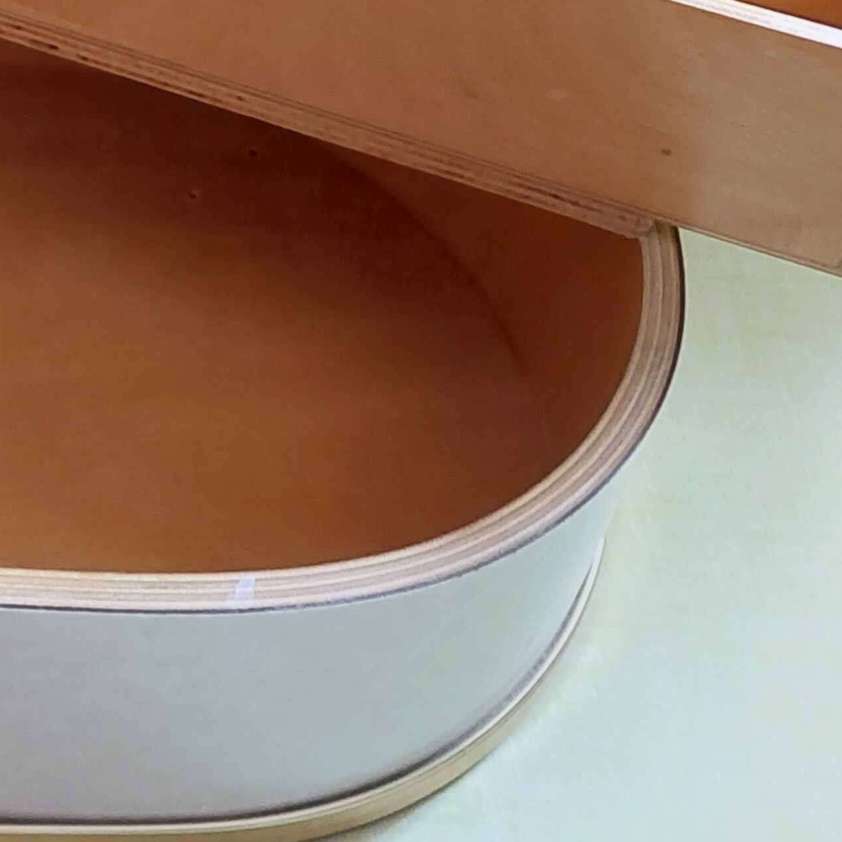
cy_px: -157
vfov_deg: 20.3
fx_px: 2202
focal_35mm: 80
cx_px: -246
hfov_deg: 19.9
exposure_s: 1/25
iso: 500
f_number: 1.8
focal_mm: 5.23
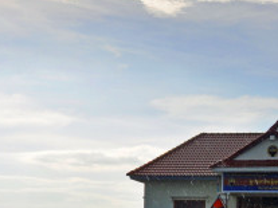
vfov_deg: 12.6
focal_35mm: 116
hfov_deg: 16.8
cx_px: 240
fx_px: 931
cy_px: 218
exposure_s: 1/640
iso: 200
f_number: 13
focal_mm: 26
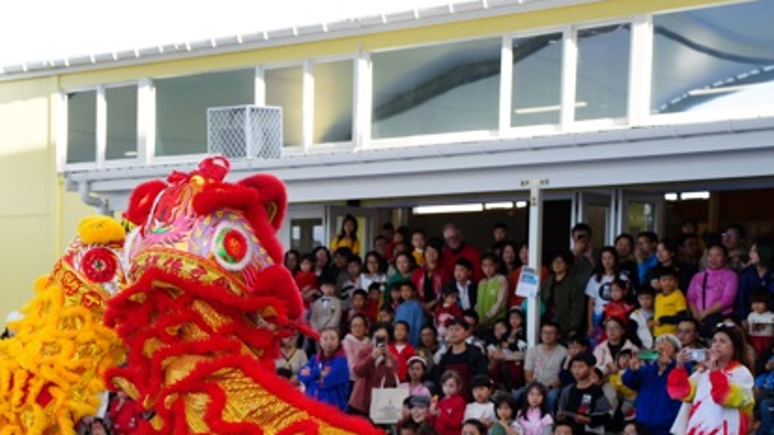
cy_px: 391
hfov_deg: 24.4
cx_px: 181
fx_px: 1765
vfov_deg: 13.9
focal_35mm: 86
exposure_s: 1/250
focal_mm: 50
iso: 100
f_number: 2.8
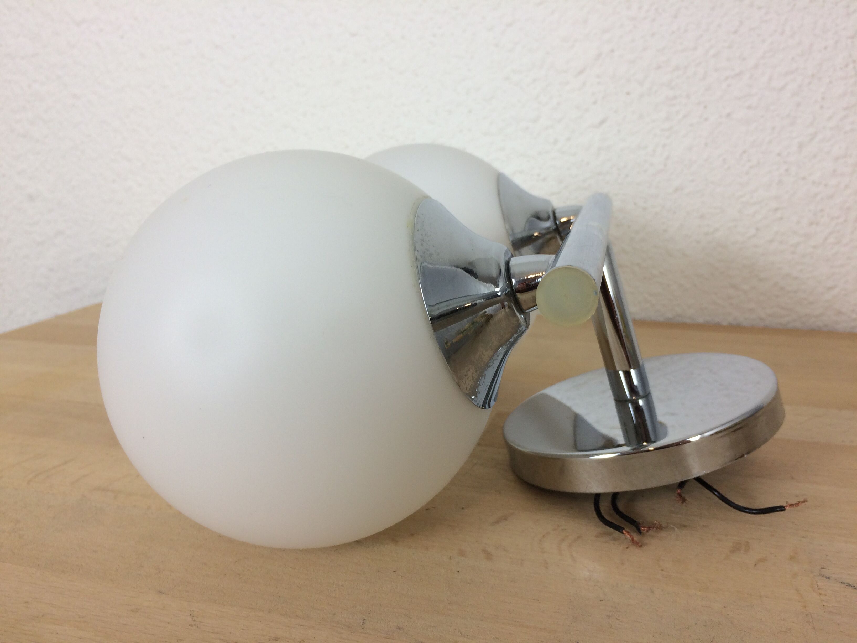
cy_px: 322
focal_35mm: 29
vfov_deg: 48.2
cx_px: 428
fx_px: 718
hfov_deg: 61.7
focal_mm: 4.15
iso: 50
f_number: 2.2
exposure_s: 1/50
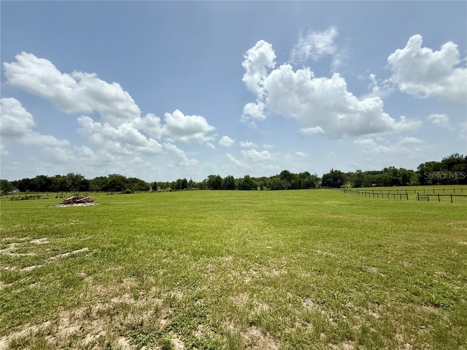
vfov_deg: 85.7
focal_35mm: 14
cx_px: 234
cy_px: 175
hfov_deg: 102.1
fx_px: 189
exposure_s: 1/4425
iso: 50
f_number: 2.2
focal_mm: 2.22
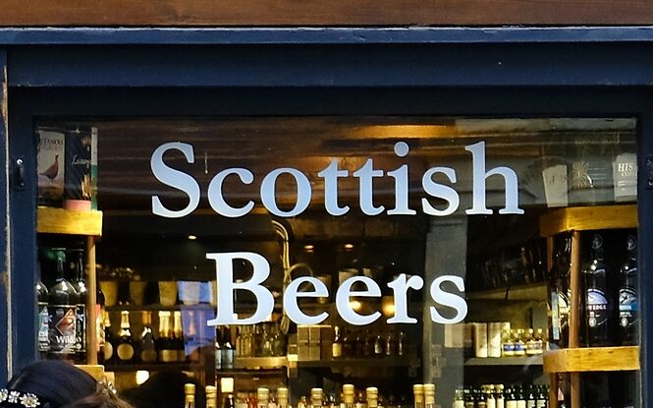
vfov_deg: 7.0
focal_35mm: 184
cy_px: 585
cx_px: 817
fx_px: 3273
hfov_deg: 11.1
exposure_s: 1/60
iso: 1000
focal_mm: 33.3
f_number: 4.9
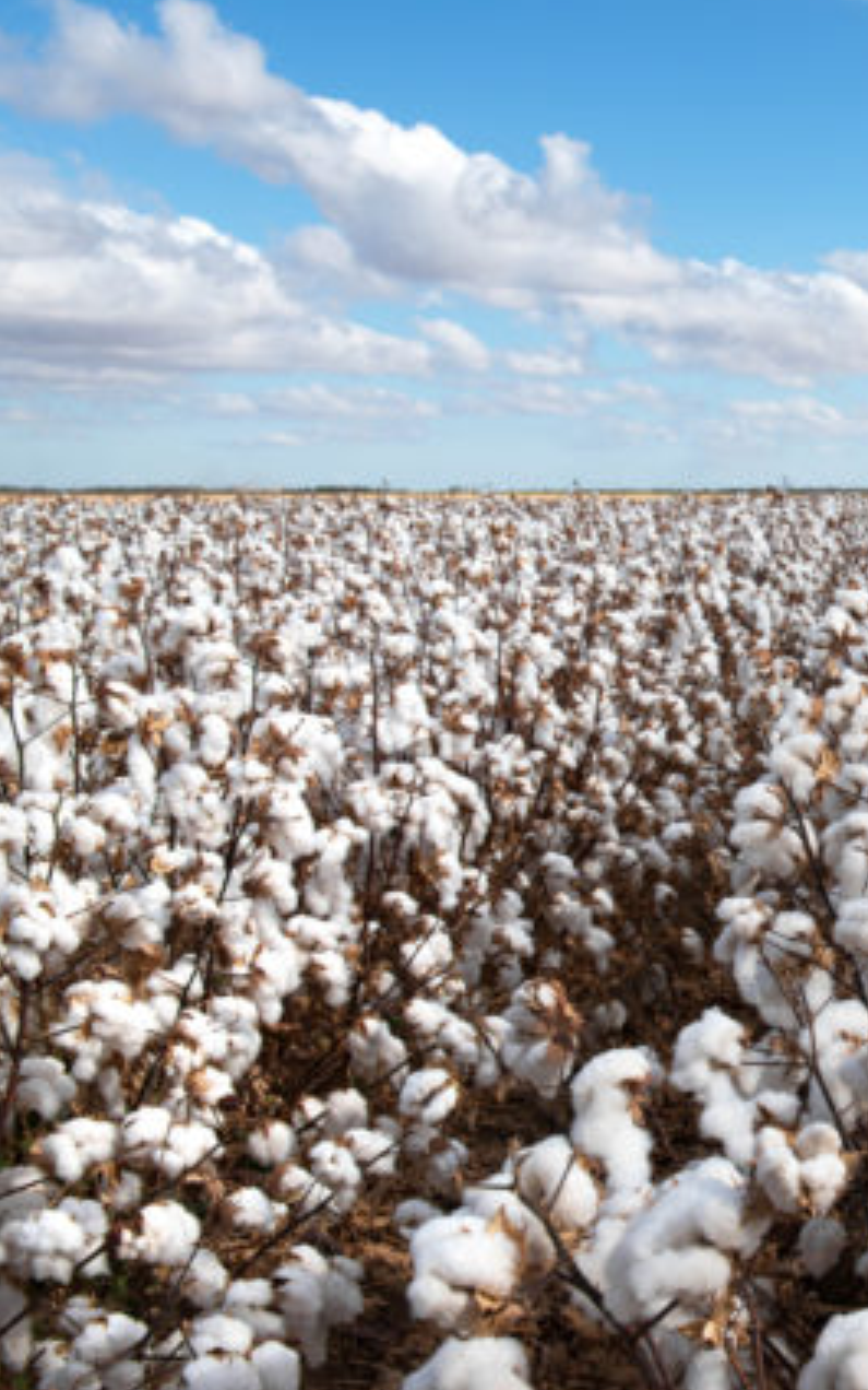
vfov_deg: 40.3
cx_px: 1009
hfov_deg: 23.8
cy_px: 685
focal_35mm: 50
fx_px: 1892
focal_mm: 32
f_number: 10
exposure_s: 1/250
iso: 100
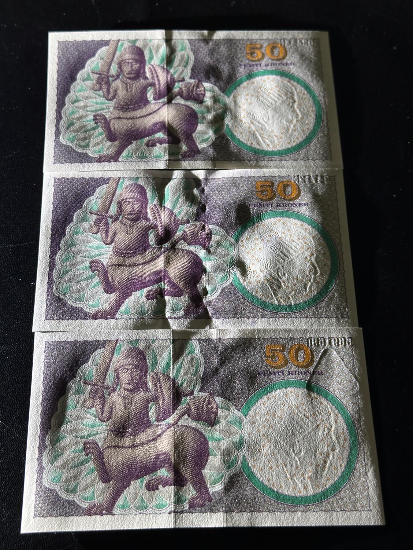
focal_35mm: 48
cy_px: 275
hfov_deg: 30.3
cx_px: 206
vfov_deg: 39.7
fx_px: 764
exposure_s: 1/33
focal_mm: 6.86
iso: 200
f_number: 1.78
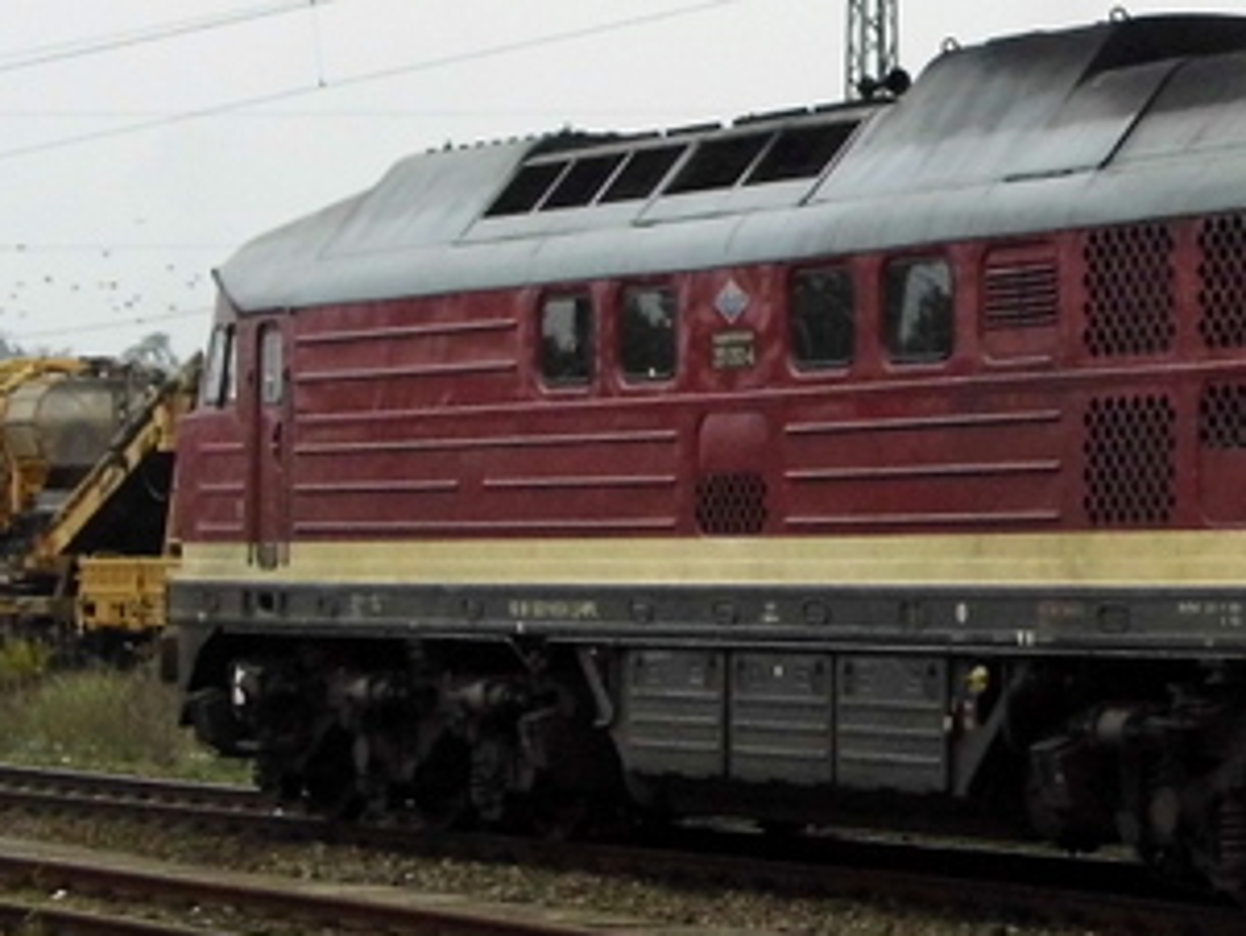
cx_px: 1337
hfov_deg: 12.6
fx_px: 5545
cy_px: 344
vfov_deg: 9.6
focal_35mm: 154
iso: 400
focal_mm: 10.4
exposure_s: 1/23
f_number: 3.9
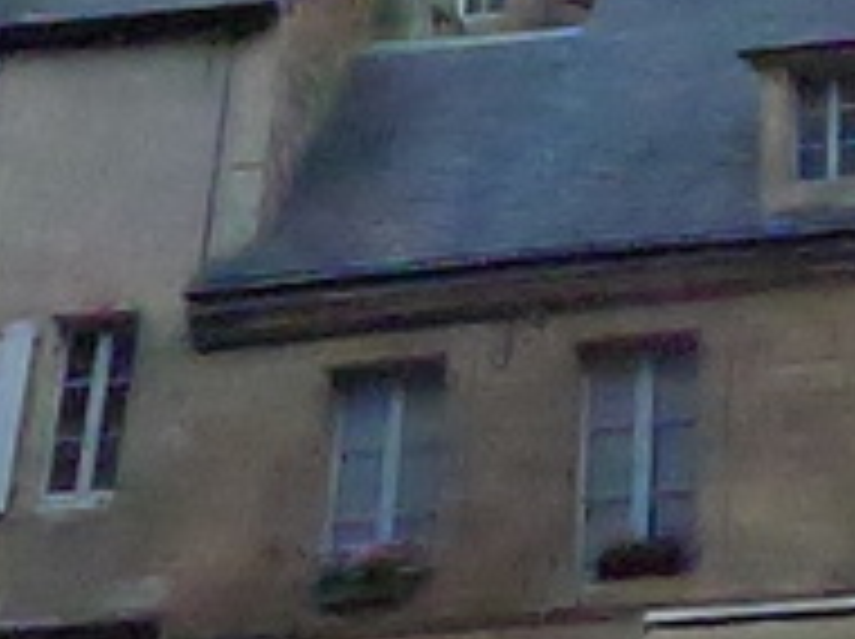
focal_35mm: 81
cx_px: 1130
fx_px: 1998
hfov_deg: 21.7
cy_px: -392
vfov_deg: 16.2
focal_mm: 5.1
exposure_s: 1/2000
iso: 12800
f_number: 2
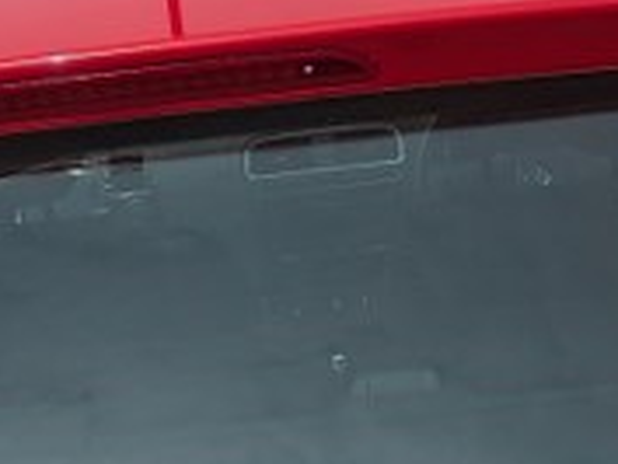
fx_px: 2019
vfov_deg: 12.3
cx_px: 243
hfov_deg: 17.4
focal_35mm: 113
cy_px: 757
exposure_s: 1/2959
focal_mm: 5.43
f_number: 1.89
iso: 49
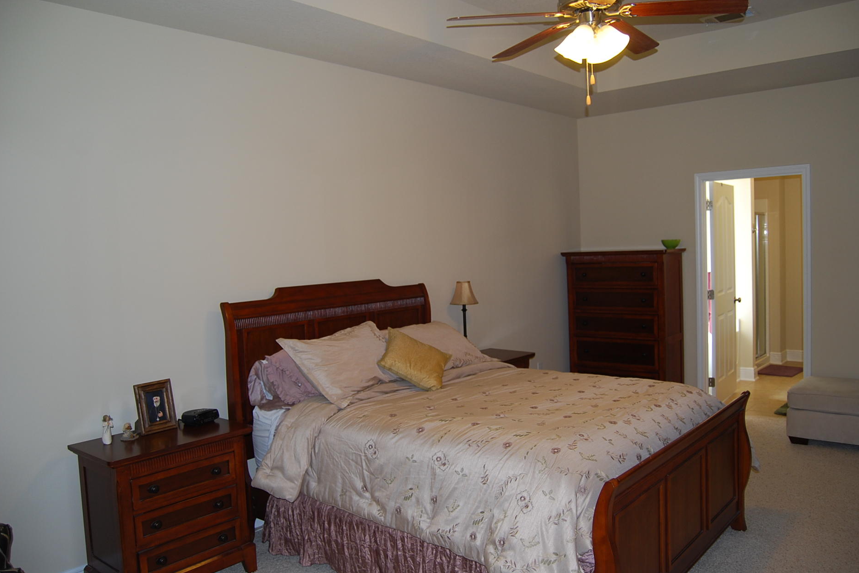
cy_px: 283
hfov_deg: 65.5
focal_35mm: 28
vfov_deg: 46.4
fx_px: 668
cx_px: 440
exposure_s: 1/60
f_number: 3.5
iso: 200
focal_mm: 18
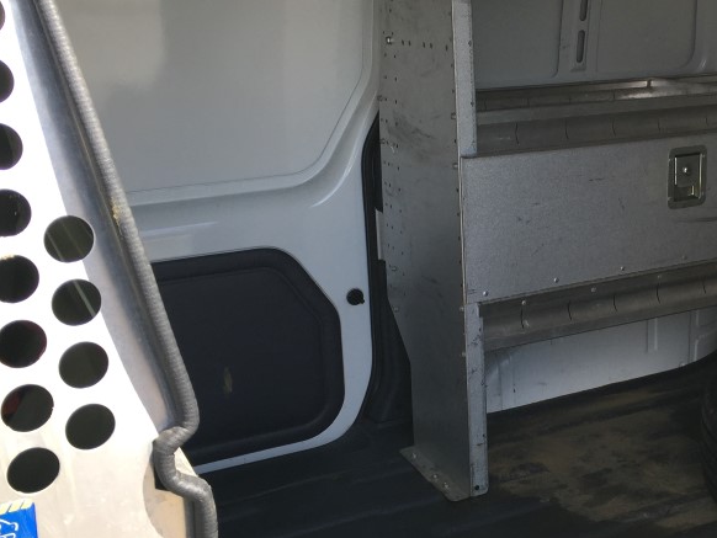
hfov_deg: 36.3
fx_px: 1057
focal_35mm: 51
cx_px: 569
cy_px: 227
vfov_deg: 28.5
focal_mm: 4.15
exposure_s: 1/344
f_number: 2.2
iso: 32
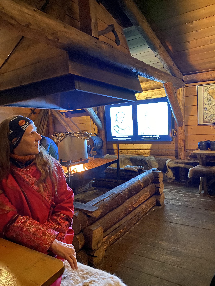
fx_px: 215
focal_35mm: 26
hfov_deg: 53.1
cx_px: 108
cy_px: 143
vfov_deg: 67.3
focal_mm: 4.25
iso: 800
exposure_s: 1/8
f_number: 1.8
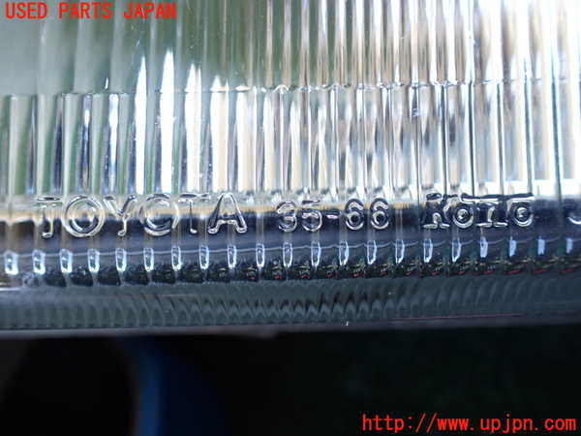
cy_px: 218
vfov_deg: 46.8
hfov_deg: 60.0
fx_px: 504
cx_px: 290
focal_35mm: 30
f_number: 2.3
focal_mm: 5.4
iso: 250
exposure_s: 1/125
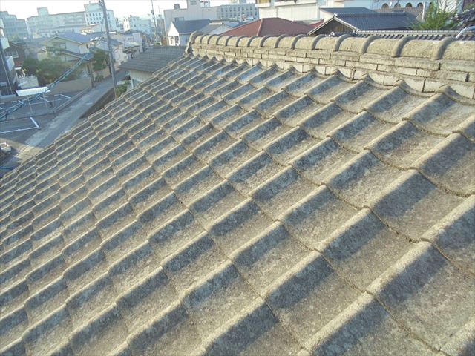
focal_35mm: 26
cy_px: 178
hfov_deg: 67.3
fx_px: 357
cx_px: 238
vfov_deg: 53.1
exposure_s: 1/250
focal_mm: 4.6
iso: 100
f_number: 3.5
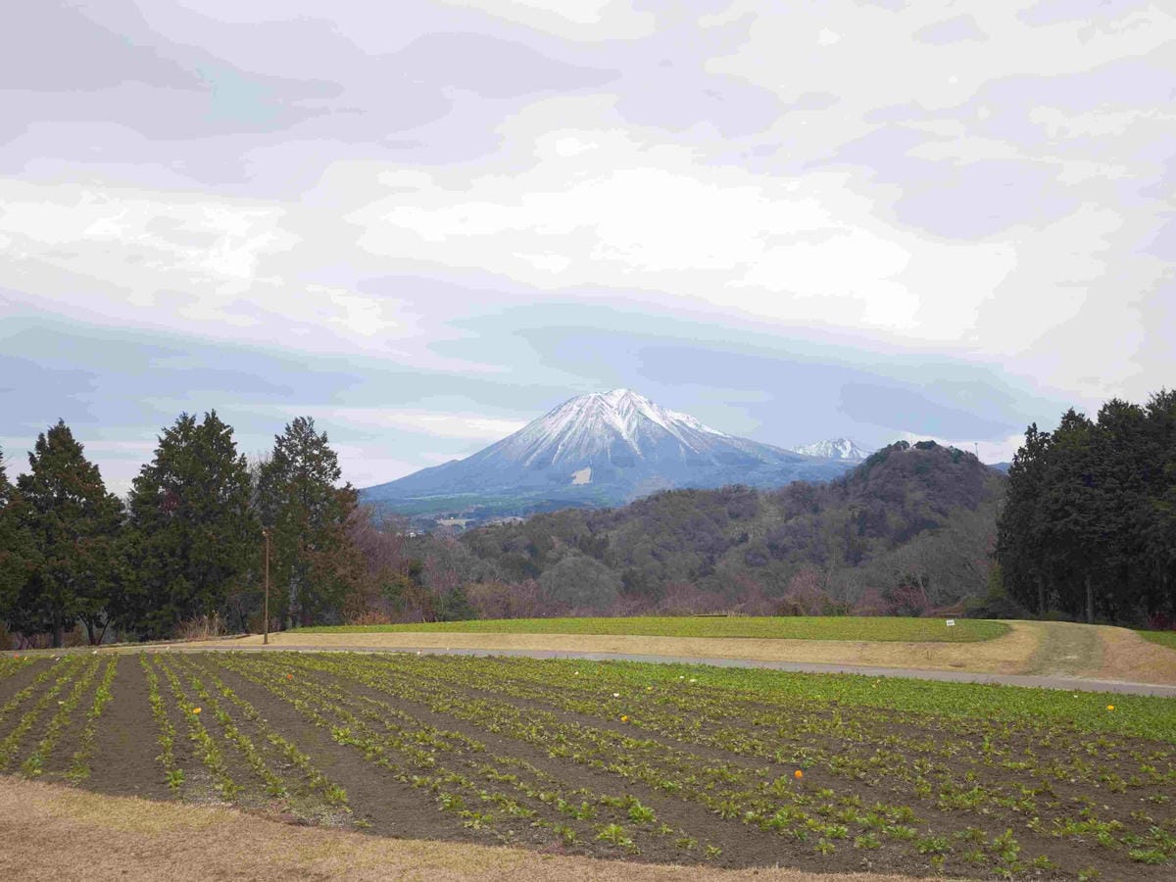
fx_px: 1189
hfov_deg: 52.6
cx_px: 588
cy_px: 441
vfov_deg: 40.7
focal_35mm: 35
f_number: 1.63
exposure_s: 1/2182
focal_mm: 8.72
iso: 50
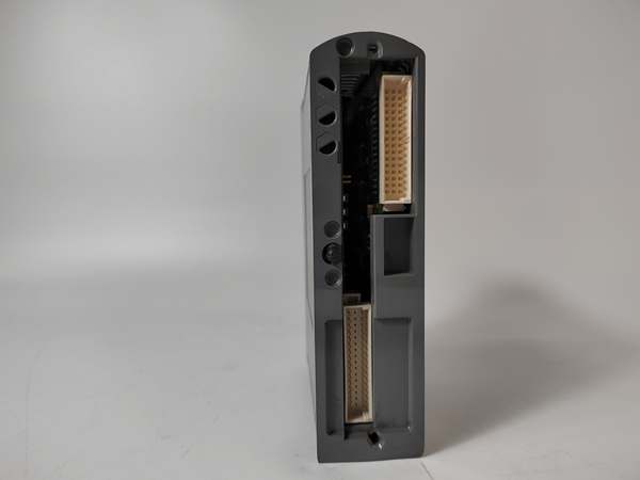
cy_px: 240
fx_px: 425
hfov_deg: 73.9
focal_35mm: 23
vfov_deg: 58.9
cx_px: 320
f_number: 1.9
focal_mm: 5.52
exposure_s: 1/100
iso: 338
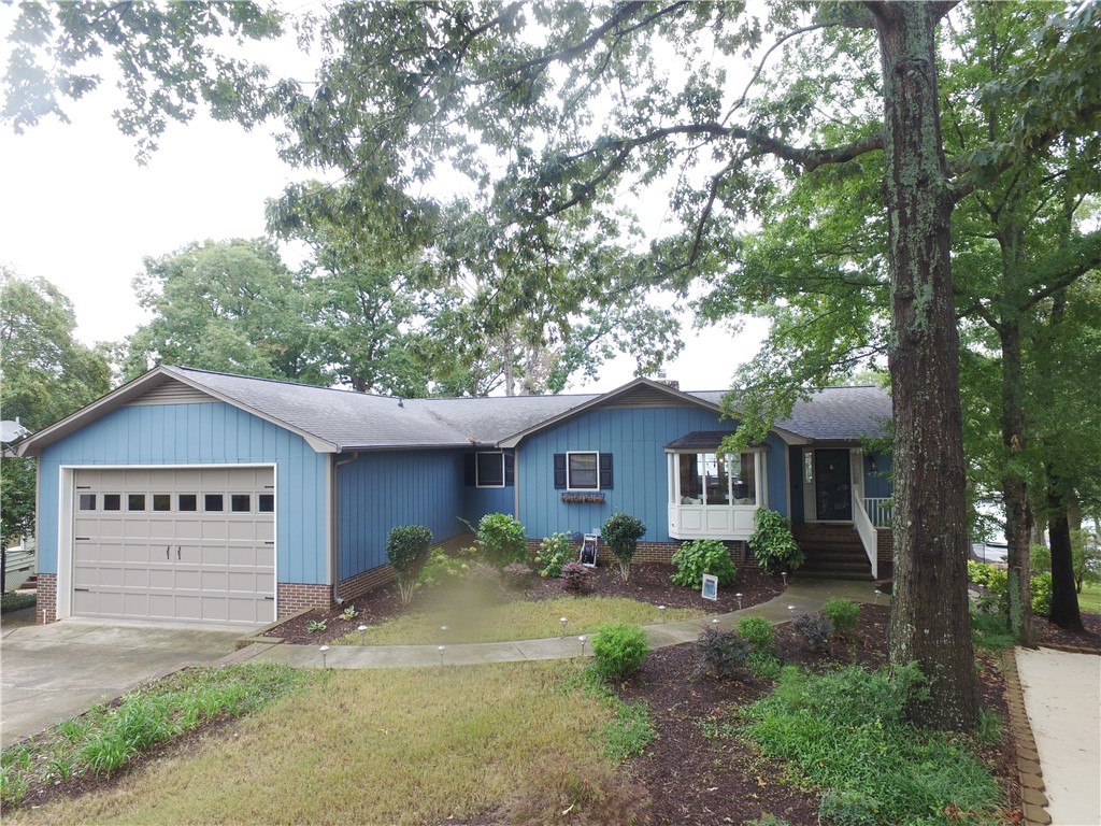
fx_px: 636
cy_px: 413
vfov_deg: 66.0
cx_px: 550
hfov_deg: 81.7
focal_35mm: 20
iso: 101
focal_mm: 3.61
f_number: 2.8
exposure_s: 1/100
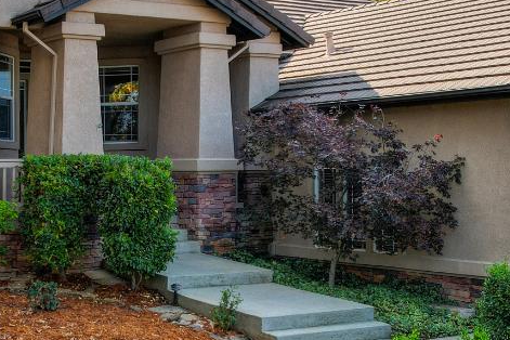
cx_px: 146
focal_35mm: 70
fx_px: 992
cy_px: 208
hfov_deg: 28.5
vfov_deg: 19.4
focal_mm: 8.38
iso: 100
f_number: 2.8
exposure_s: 1/730
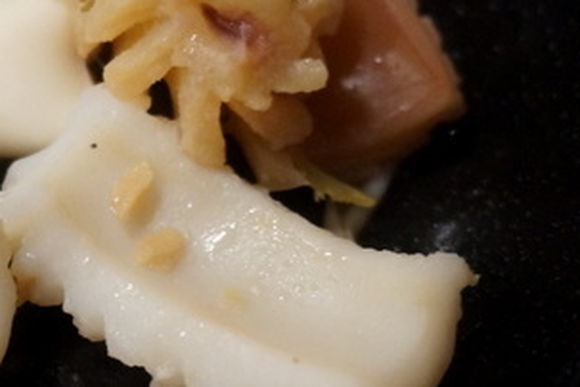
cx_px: 57
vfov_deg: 14.3
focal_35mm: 95
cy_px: 93
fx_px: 1530
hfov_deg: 21.0
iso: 3200
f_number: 5
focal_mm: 30
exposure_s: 1/15
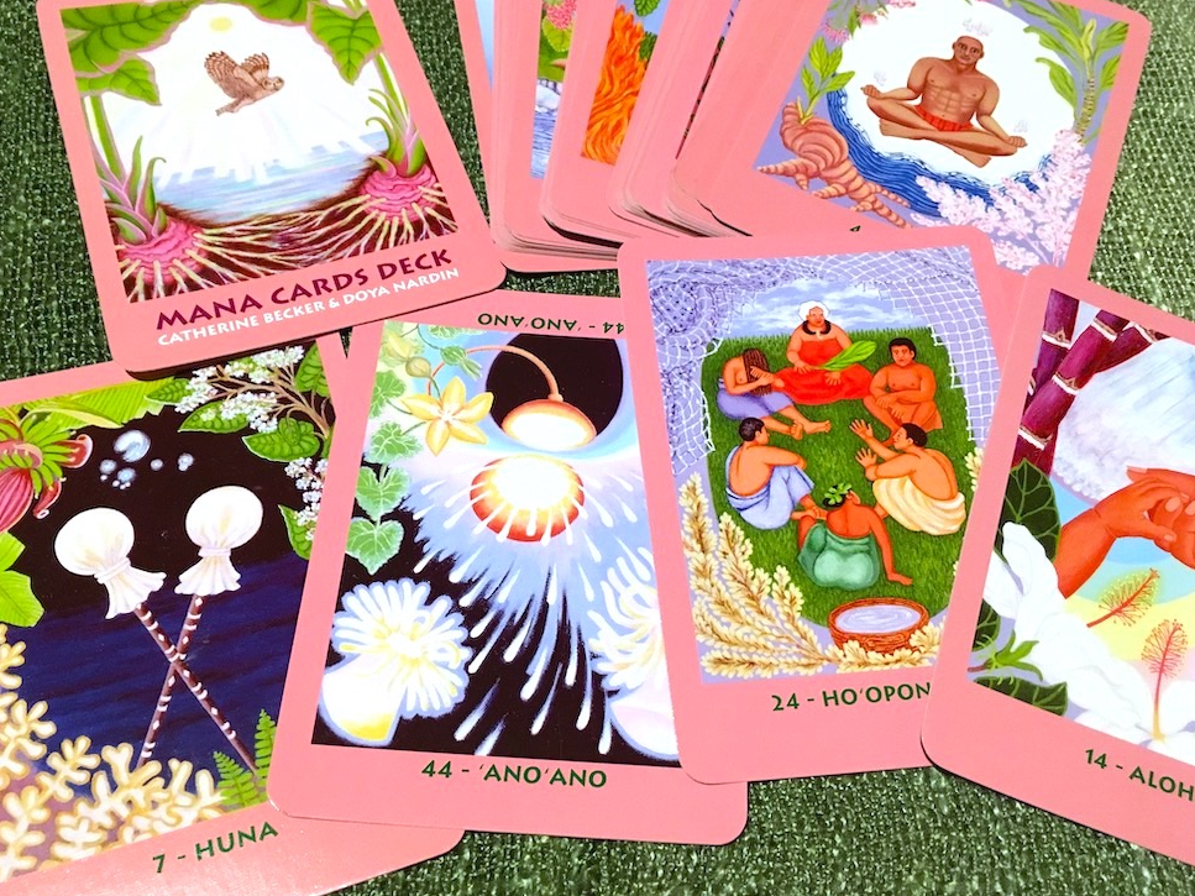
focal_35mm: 30
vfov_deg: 46.8
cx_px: 593
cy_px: 445
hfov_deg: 60.0
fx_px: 1036
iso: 200
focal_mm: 4.15
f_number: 2.2
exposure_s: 1/15
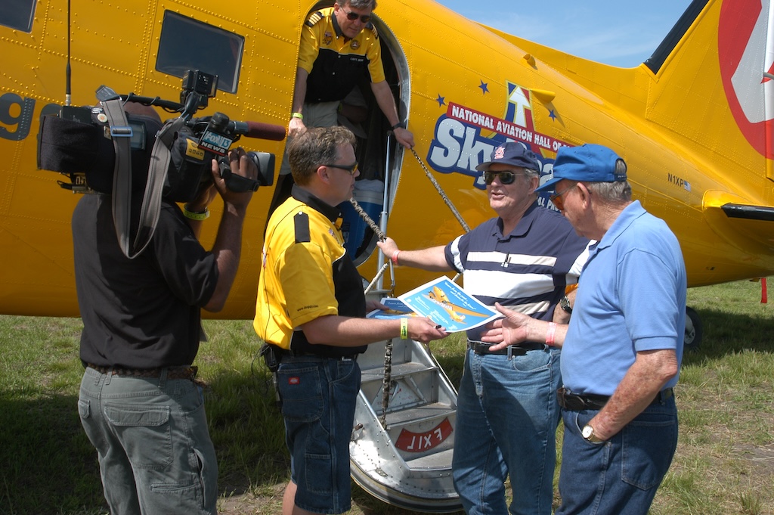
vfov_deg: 36.8
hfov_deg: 53.2
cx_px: 387
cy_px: 258
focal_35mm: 36
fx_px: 773
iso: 200
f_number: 8
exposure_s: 1/250
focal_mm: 24
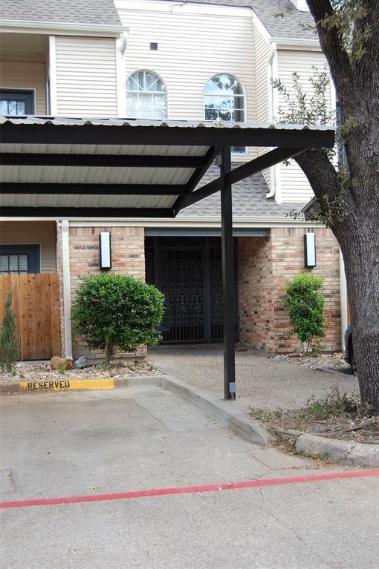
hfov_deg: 28.0
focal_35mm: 48
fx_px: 759
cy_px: 284
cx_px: 190
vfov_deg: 41.1
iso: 220
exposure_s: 1/125
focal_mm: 32
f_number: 5.6
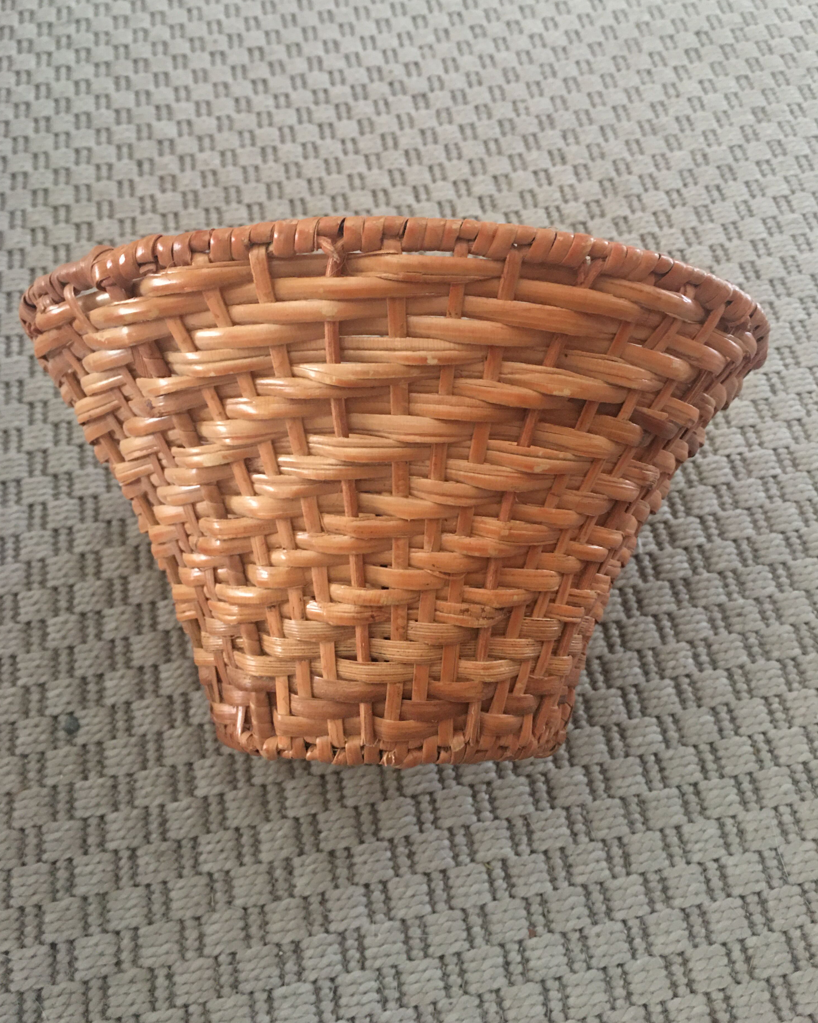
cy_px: 483
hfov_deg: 47.1
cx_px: 408
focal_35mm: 31
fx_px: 938
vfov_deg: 57.1
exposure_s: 1/4
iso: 100
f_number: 2.2
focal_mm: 4.15
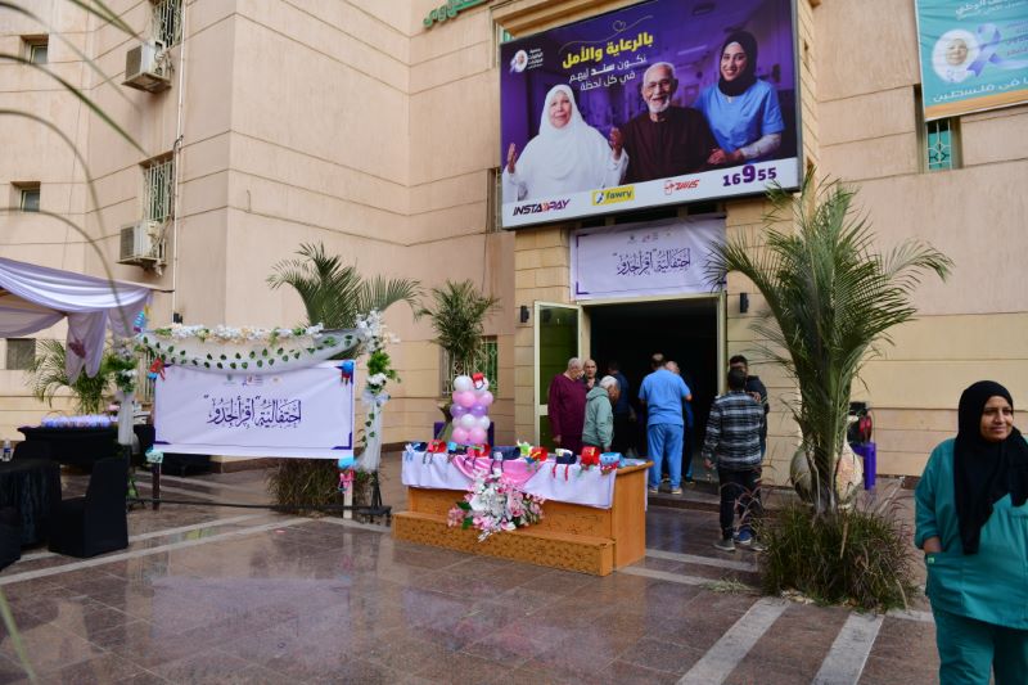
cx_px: 514
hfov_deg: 73.8
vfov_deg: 53.1
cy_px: 342
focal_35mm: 24
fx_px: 685
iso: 64
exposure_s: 1/500
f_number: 3.5
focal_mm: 24
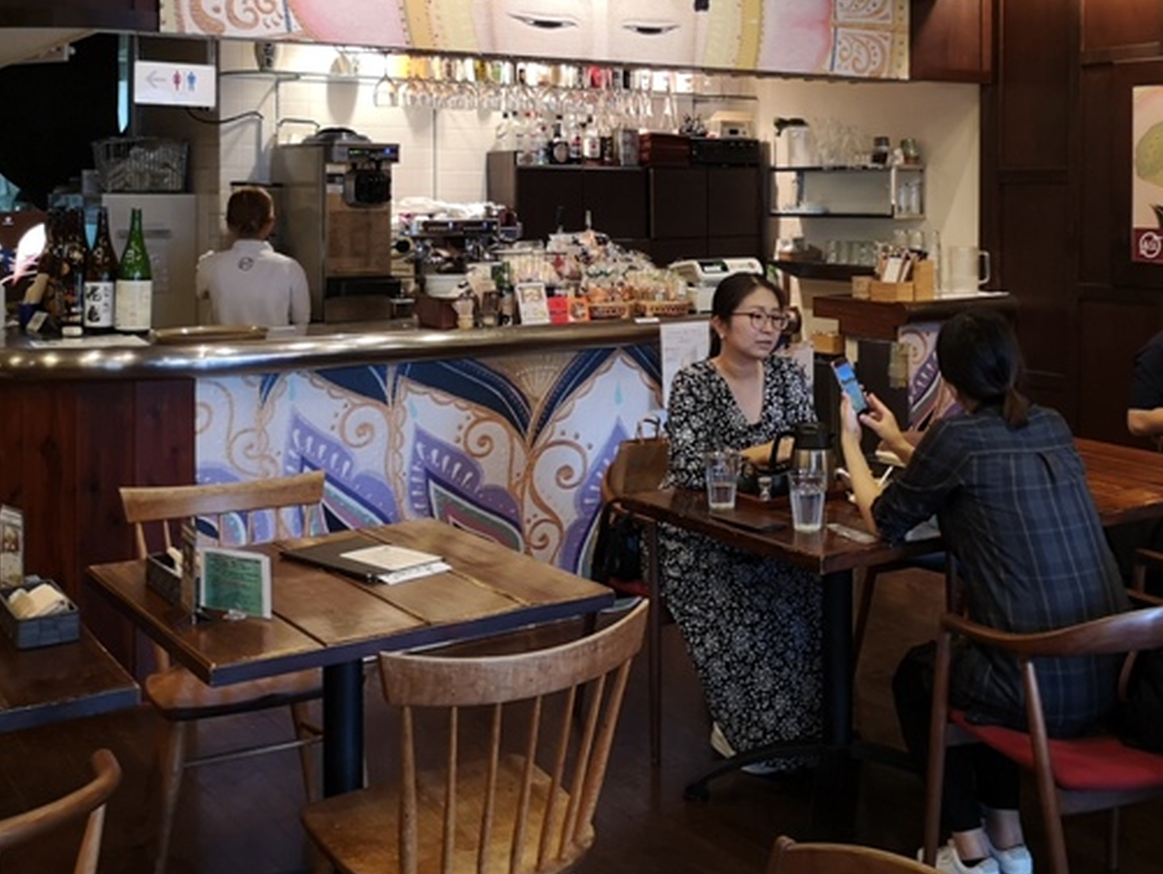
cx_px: 755
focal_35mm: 43
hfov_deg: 43.3
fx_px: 1445
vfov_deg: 32.9
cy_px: 204
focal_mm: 3.95
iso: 250
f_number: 1.8
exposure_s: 1/30
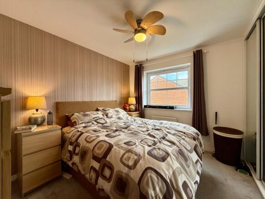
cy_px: 100
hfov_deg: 102.1
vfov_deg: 85.7
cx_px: 132
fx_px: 107
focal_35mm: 14
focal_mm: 2.22
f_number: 2.2
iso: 80
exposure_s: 1/99
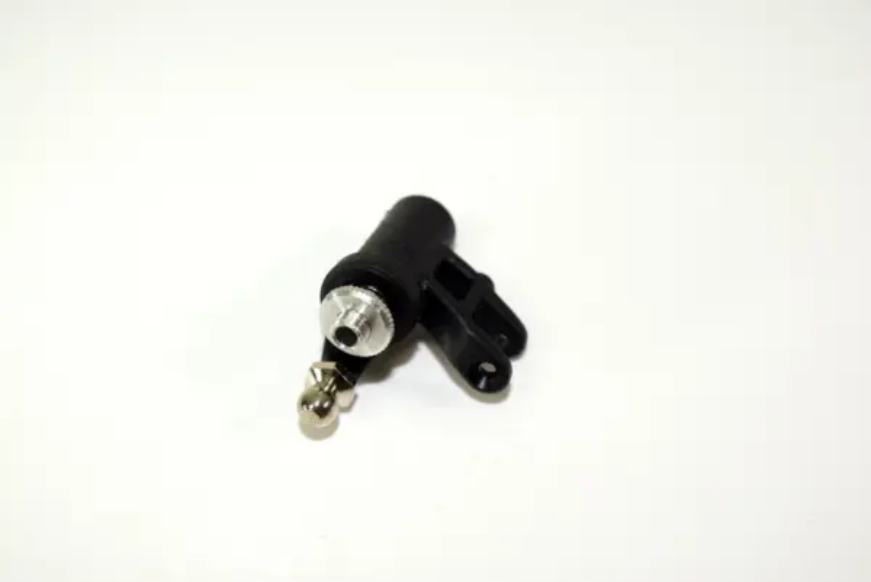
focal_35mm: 51
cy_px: 291
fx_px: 1235
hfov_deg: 38.9
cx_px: 436
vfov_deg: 26.5
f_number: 6.3
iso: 100
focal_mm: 34
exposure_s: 1/60
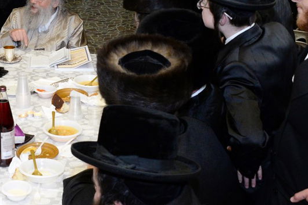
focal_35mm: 74
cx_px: 39
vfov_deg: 18.0
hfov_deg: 26.6
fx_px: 633
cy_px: 5
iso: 2500
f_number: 5.6
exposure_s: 1/60
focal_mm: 28
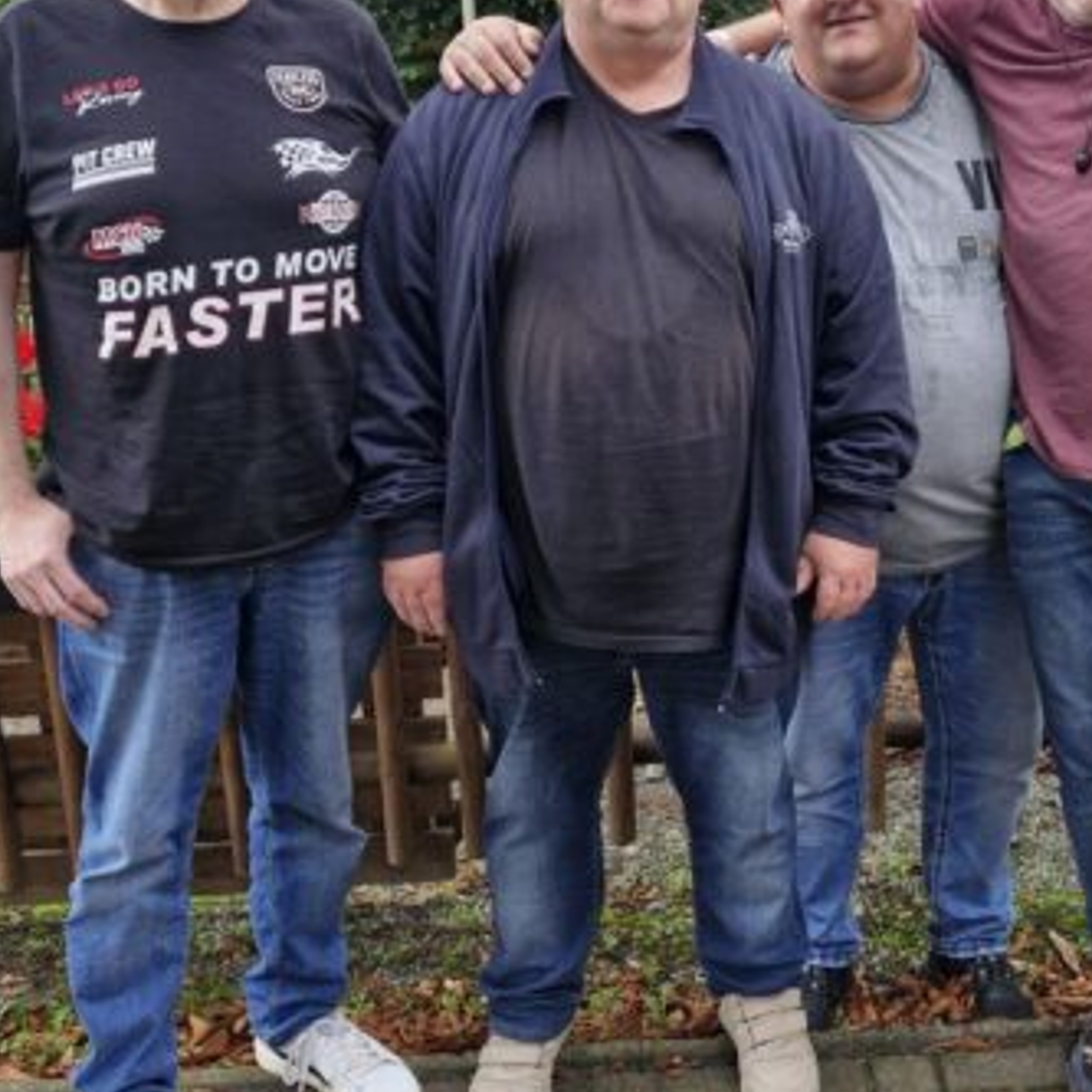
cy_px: 456
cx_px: 849
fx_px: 1570
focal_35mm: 44
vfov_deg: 38.2
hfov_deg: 37.2
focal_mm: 5.54
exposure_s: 1/180
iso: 50
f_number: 1.8
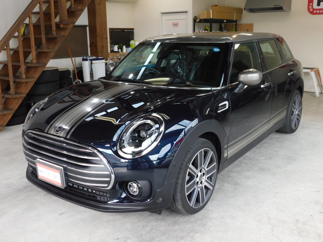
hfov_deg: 51.4
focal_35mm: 36
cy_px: 121
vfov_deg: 39.7
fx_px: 336
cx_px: 162
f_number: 3.5
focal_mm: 6.3
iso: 125
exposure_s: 1/80
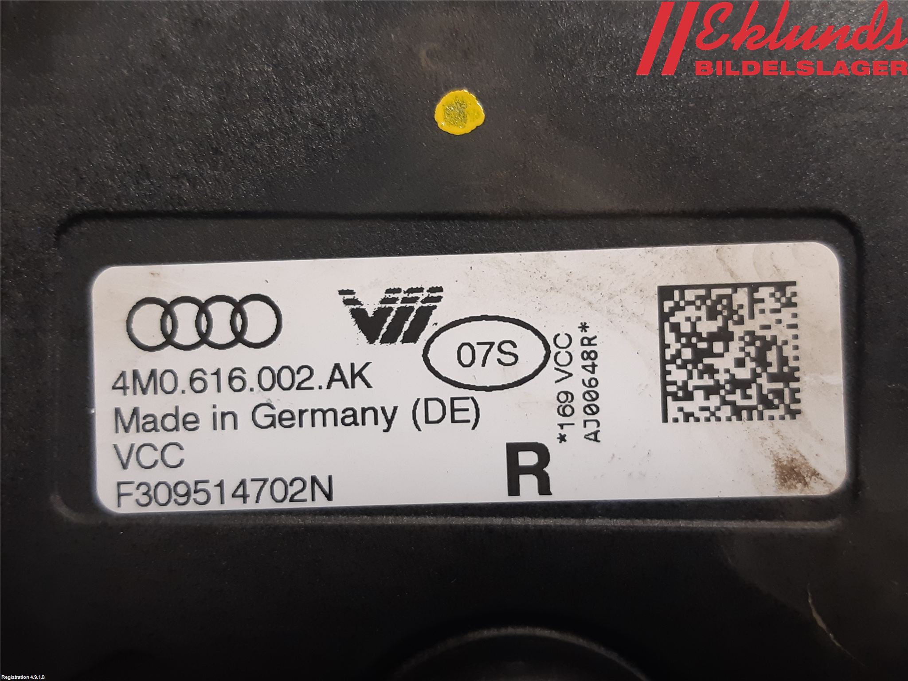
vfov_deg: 53.1
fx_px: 682
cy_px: 340
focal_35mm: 26
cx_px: 454
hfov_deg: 67.3
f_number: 1.7
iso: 100
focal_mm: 3.93
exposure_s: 1/50
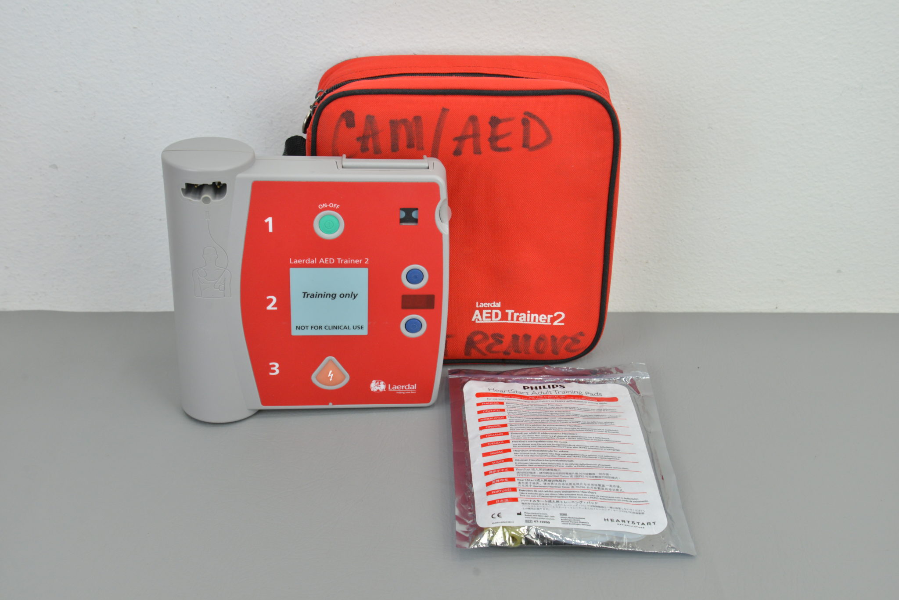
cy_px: 300
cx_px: 450
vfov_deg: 28.1
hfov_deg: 41.1
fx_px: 1199
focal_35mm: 48
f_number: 7.1
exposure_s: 1/100
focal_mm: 48
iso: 1000
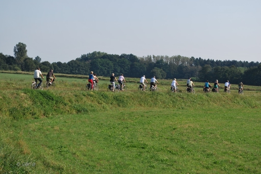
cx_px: 130
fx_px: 599
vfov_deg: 16.6
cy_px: 87
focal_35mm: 82
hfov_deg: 24.6
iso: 100
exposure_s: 1/250
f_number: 8
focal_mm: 55
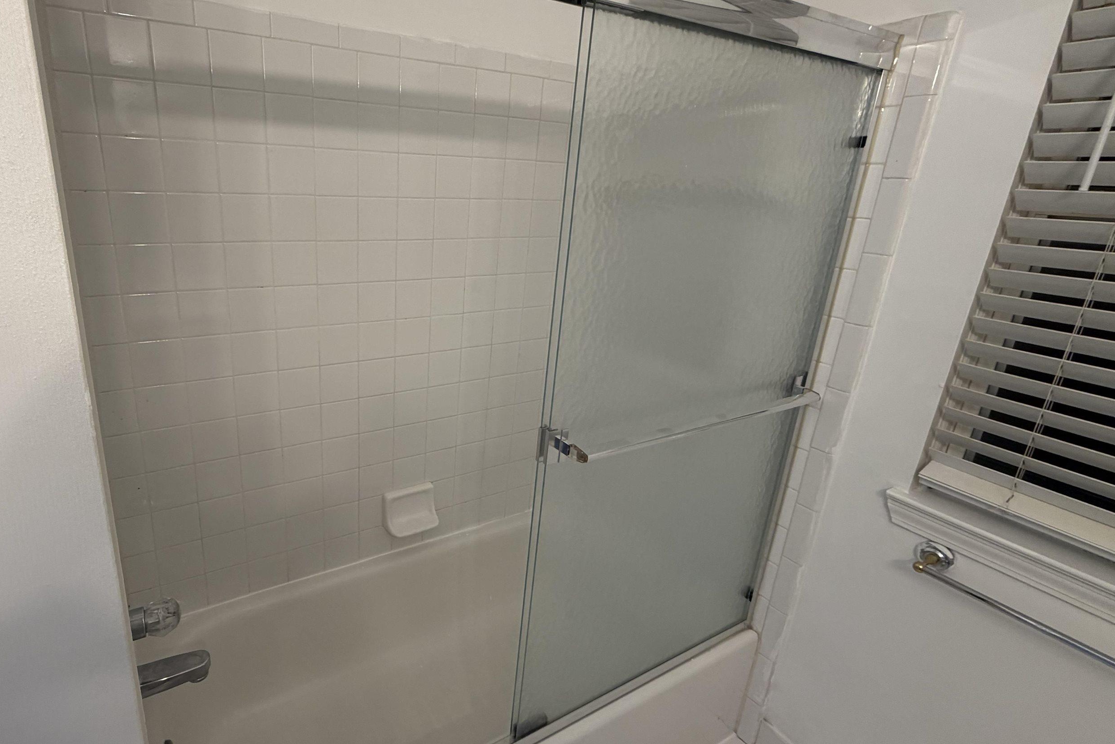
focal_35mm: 18
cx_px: 442
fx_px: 557
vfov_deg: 67.3
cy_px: 351
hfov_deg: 88.8
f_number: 2.2
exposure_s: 1/120
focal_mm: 2.22
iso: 125
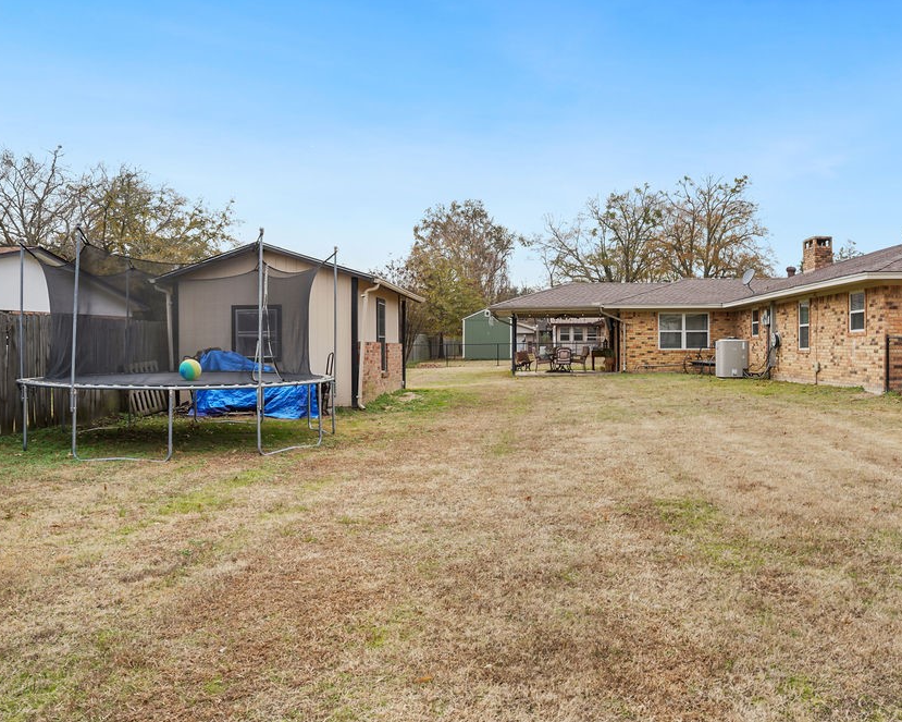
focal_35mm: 29
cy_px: 352
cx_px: 526
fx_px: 786
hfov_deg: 59.3
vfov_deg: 49.3
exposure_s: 1/30
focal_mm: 25.4
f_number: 8
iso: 100
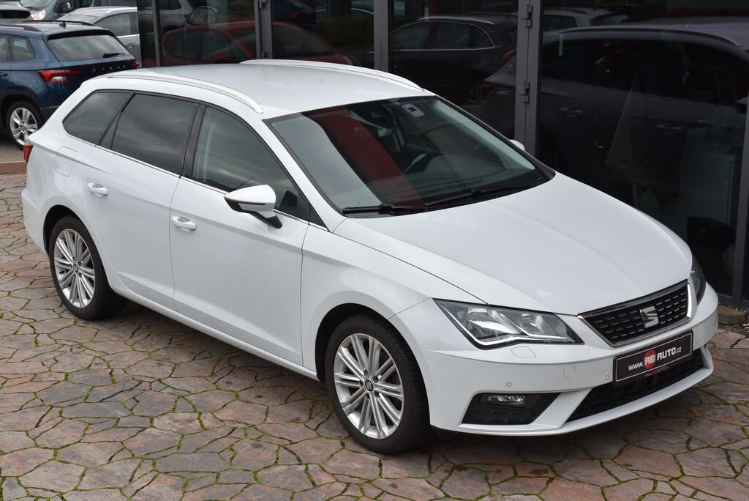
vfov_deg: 23.4
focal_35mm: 58
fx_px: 1207
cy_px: 250
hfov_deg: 34.5
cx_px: 374
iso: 500
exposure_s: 1/320
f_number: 9
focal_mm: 58
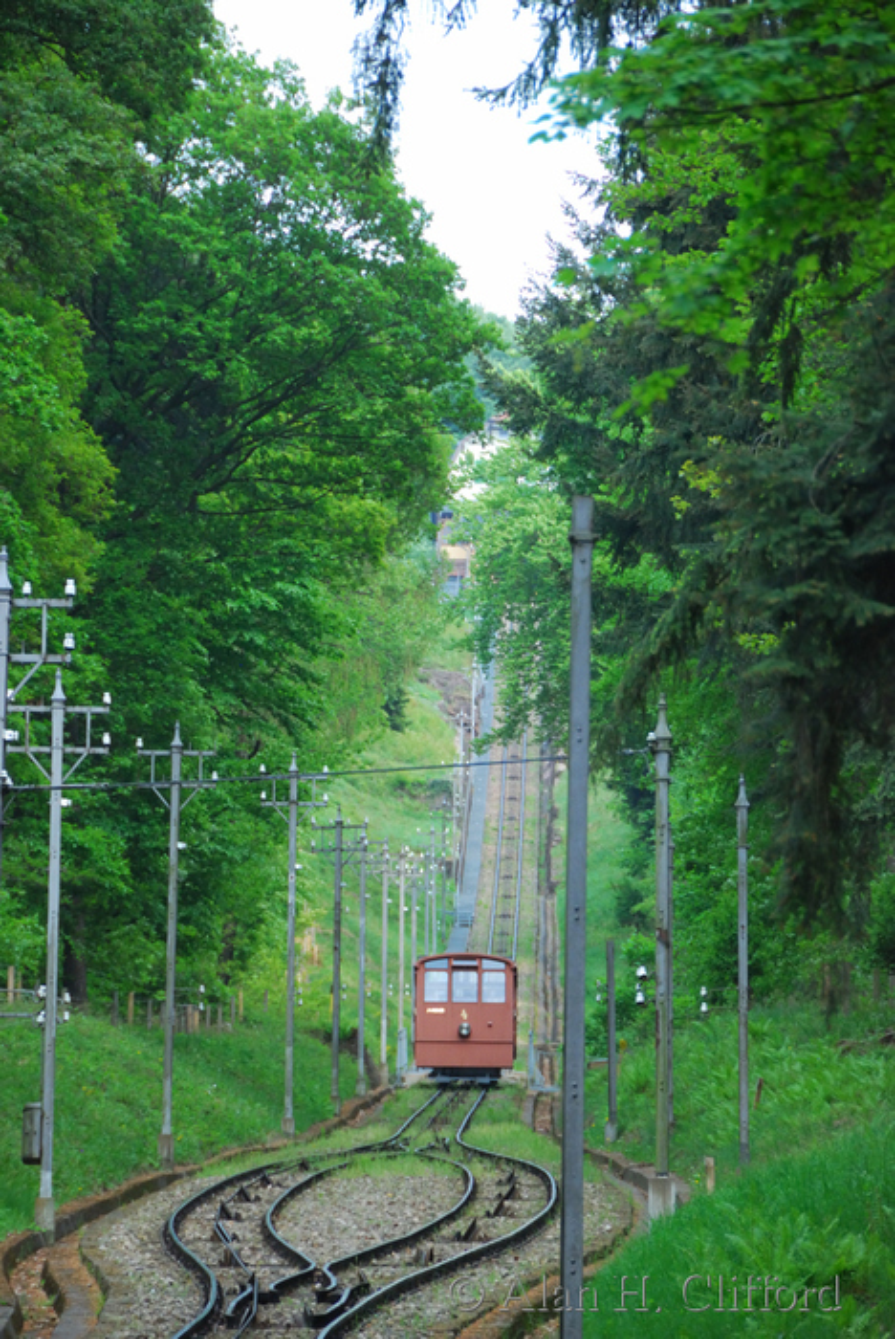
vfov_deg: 8.1
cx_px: 448
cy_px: 670
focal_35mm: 255
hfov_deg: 5.4
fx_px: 9490
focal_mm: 170
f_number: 5.6
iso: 640
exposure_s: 1/320
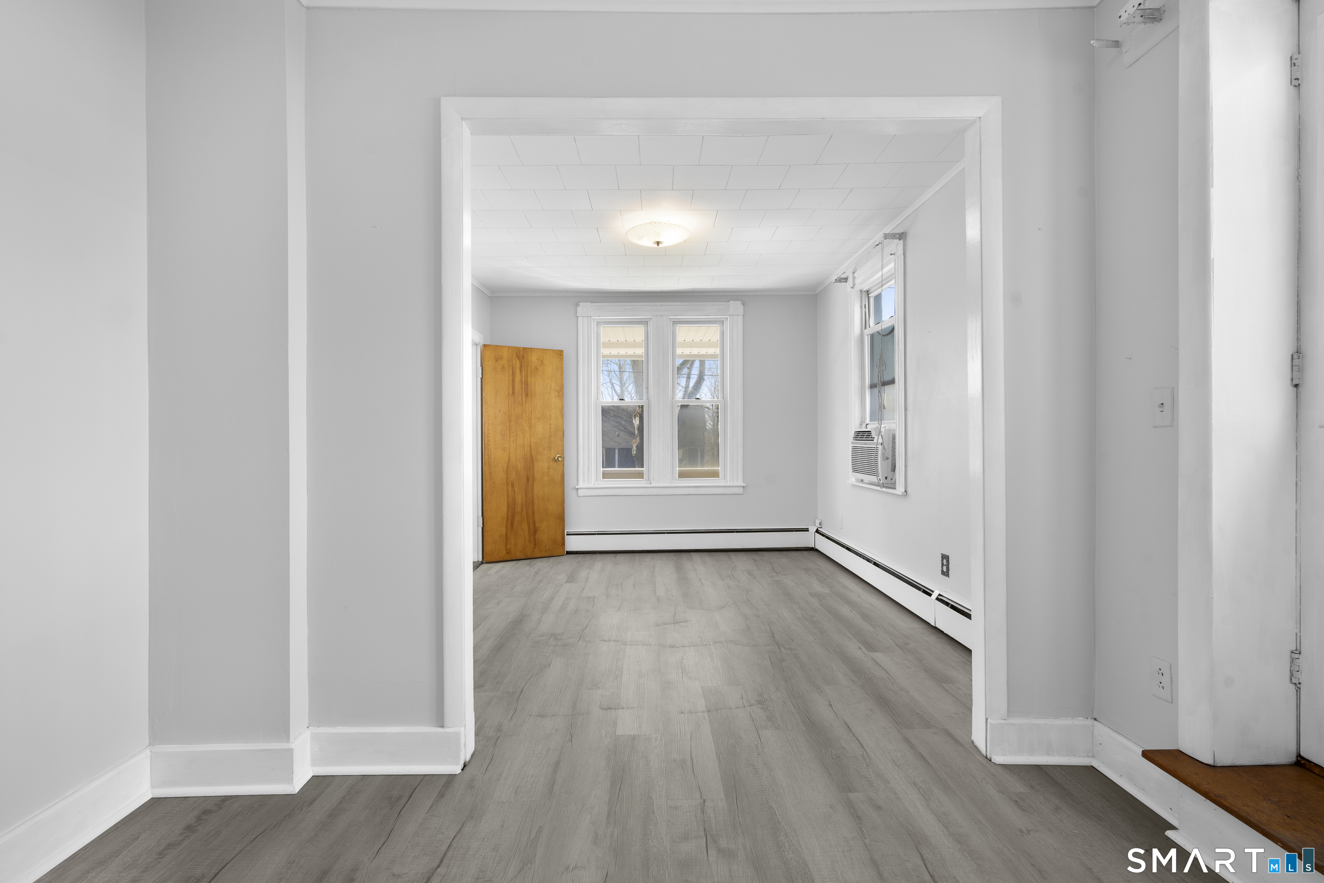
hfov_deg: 96.7
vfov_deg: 73.7
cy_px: 442
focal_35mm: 16
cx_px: 662
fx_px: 588
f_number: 9
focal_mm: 16
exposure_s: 1/1.25
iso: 250
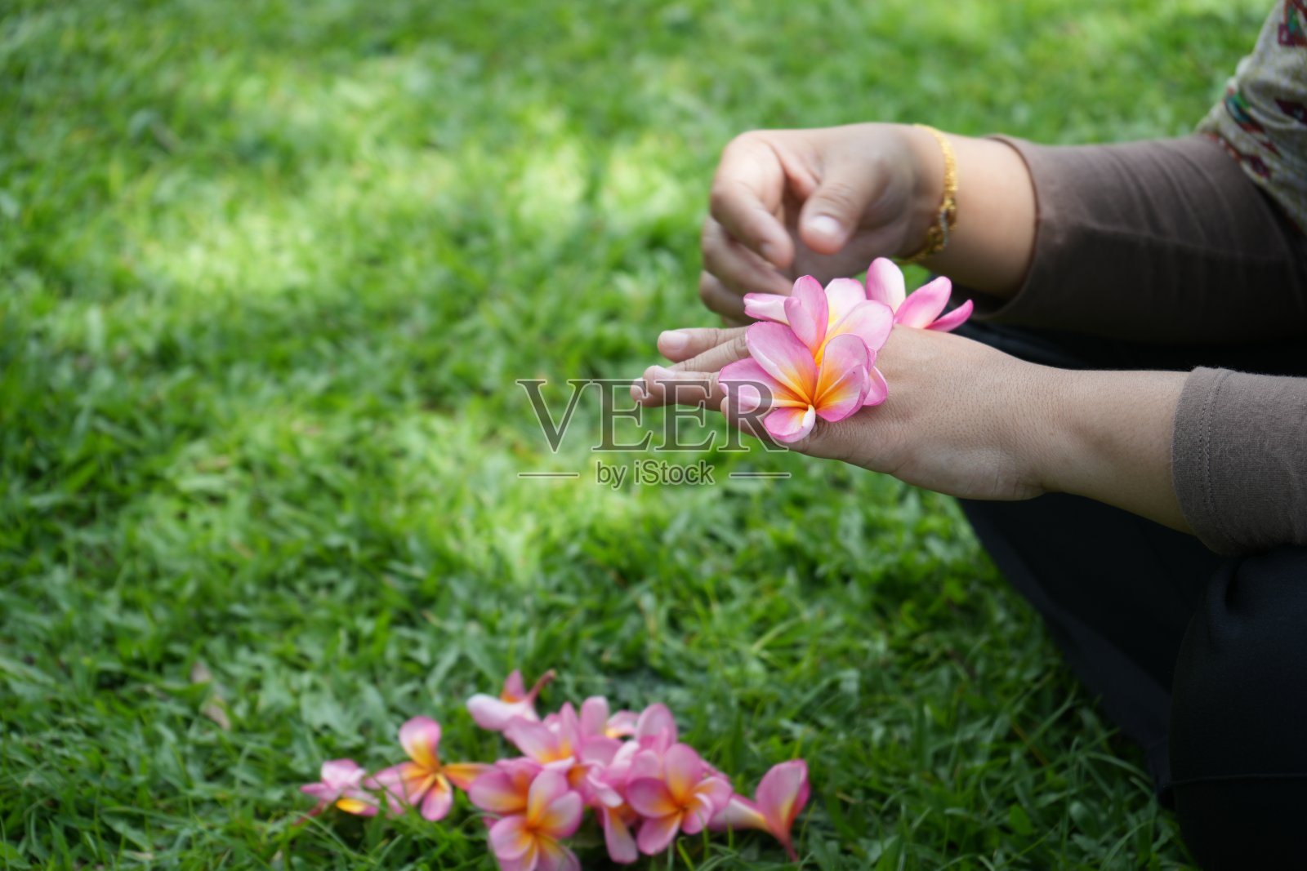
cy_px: 436
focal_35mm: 68
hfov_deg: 29.7
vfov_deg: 20.0
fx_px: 2469
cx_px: 654
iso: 100
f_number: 5.6
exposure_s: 1/125
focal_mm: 68
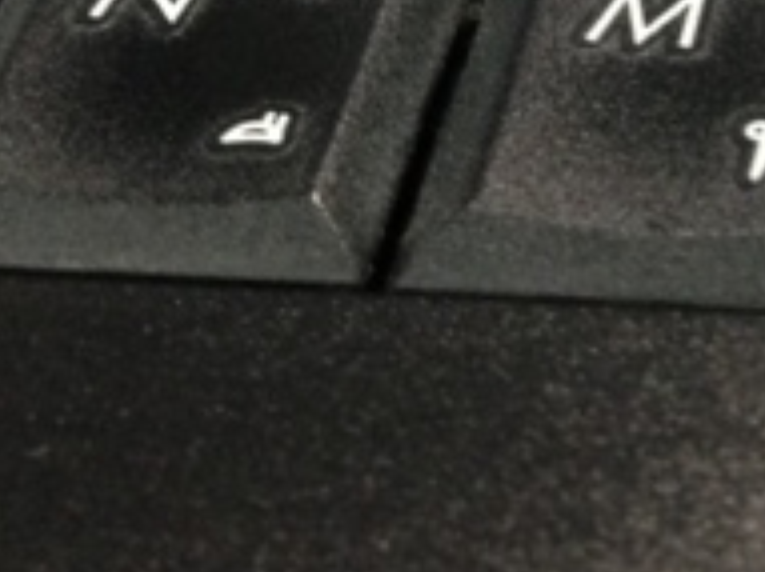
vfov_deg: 10.2
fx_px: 3048
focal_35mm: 138
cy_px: -392
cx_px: 873
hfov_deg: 14.0
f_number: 2.4
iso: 200
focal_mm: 4.12
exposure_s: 1/20
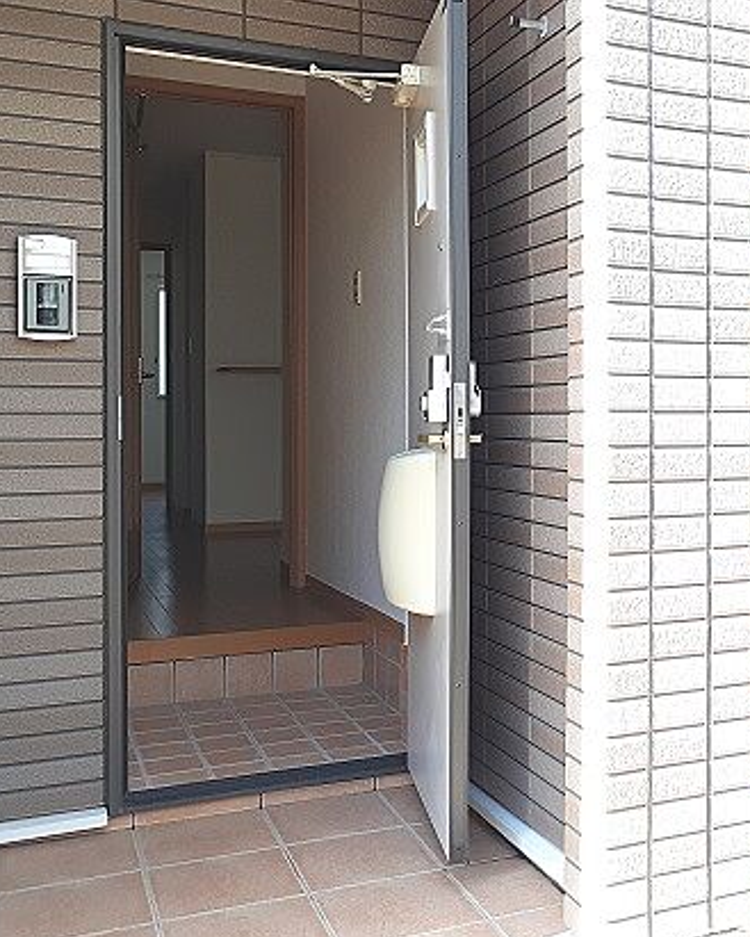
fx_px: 1137
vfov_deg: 44.7
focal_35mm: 41
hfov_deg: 34.5
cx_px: 672
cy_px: 435
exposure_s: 1/50
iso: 100
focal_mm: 3.6
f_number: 1.9
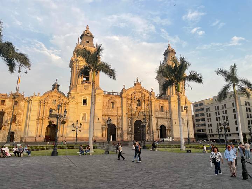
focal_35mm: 26
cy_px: 94
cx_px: 126
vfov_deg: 53.1
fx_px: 189
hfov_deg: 67.3
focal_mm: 4.2
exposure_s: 1/888
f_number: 1.6
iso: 32
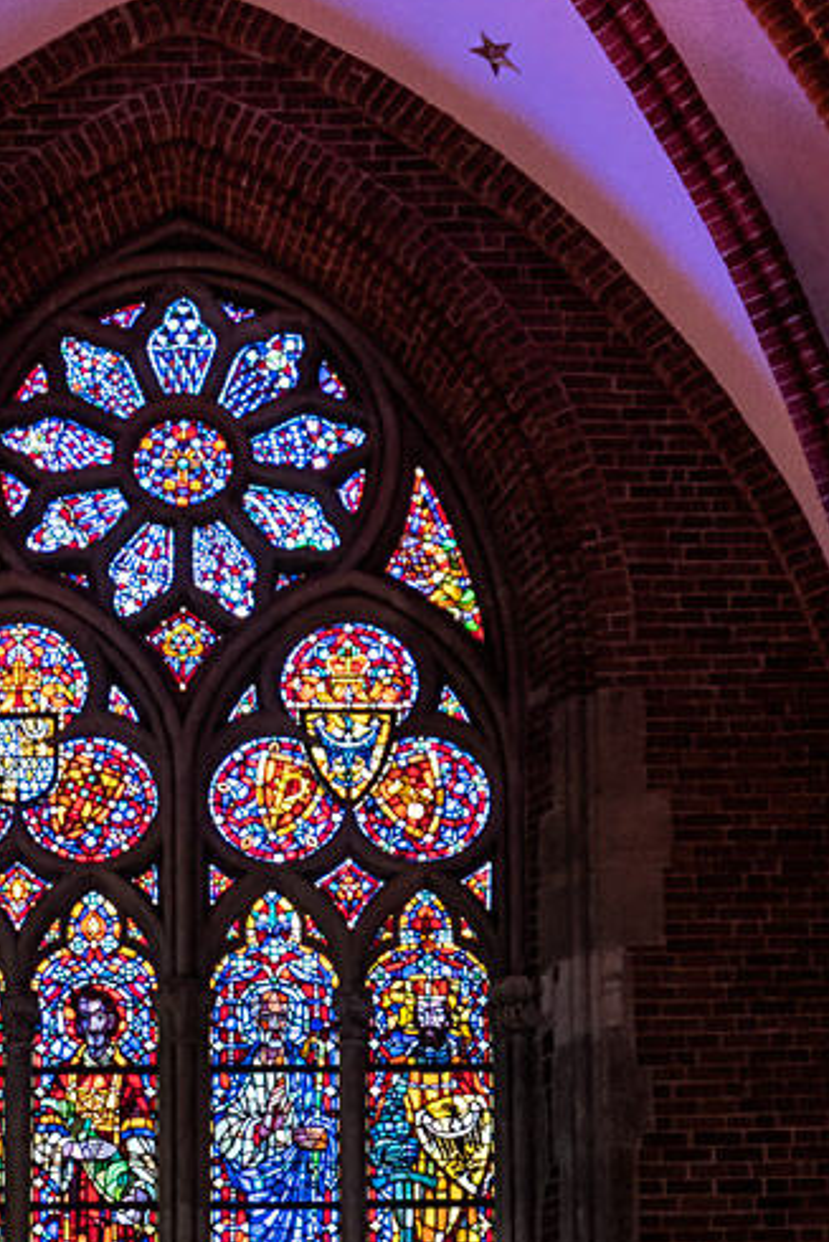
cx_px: 180
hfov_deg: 7.3
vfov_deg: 10.6
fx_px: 6494
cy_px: 1726
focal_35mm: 188
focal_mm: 42.7
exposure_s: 1/160
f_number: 2.8
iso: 1600
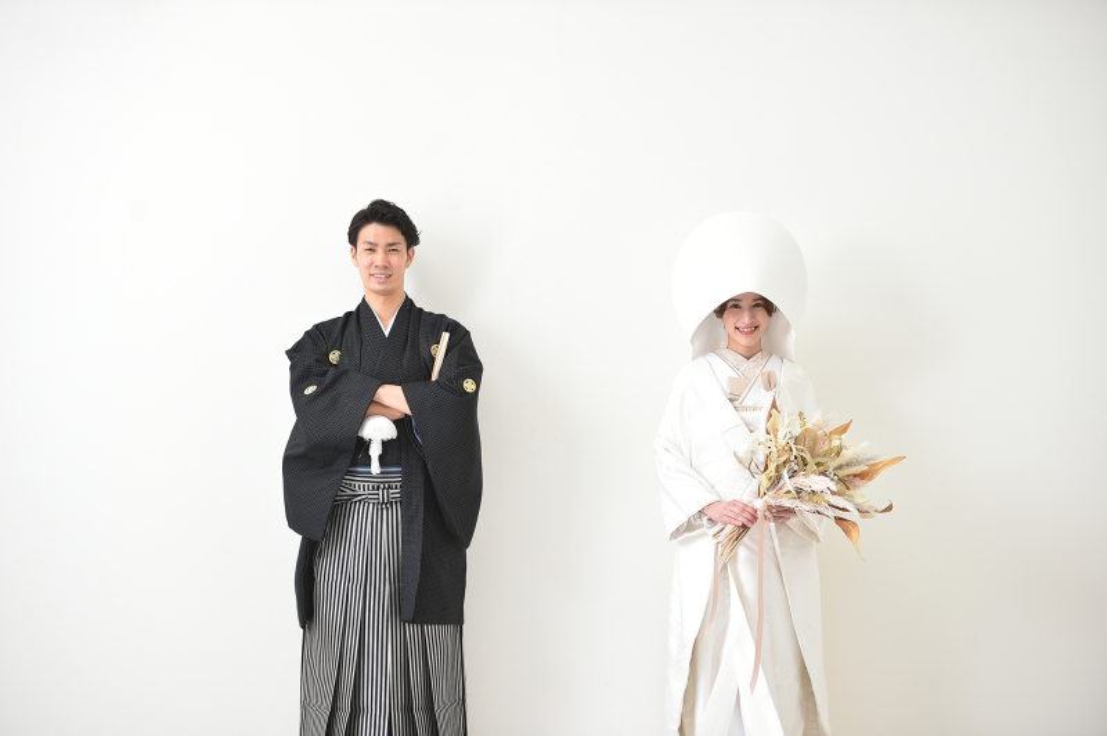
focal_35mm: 70
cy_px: 368
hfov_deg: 28.9
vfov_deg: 19.4
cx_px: 554
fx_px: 2151
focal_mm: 70
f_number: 3.5
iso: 100
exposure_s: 1/100
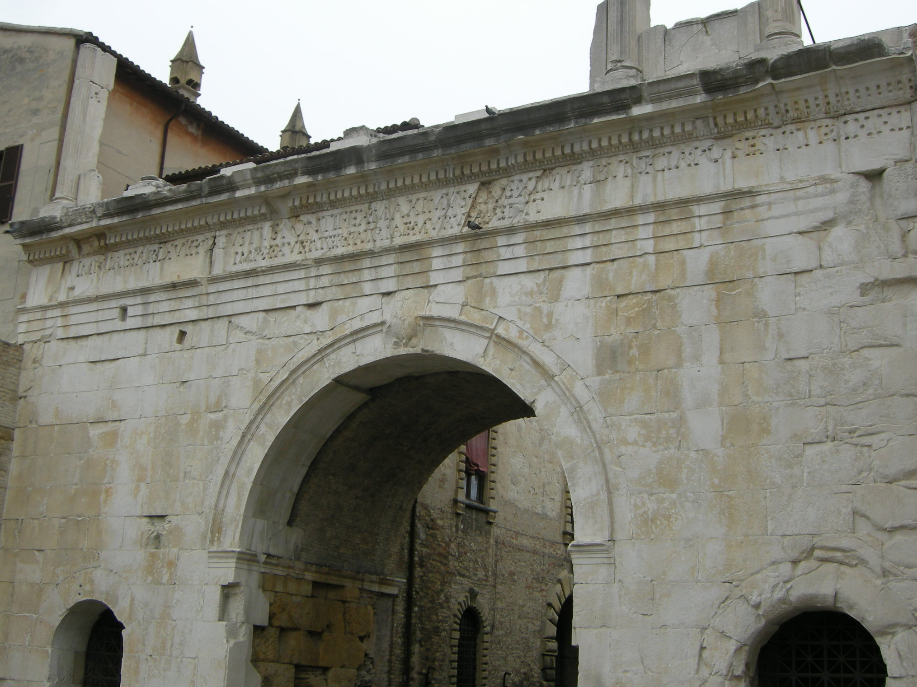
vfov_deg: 31.5
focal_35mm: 46
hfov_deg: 41.2
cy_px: 341
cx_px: 470
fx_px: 1218
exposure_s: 1/151
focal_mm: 7.5
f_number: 3.8
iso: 64
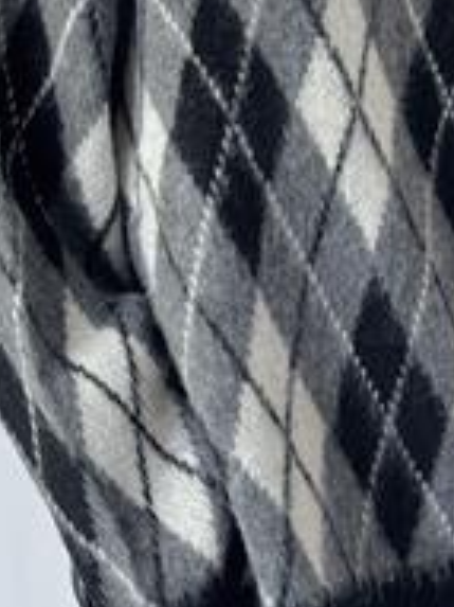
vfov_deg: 14.5
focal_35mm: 134
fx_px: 2346
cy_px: -21
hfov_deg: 11.0
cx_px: 311
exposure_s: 1/120
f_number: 1.78
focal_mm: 6.76
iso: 100
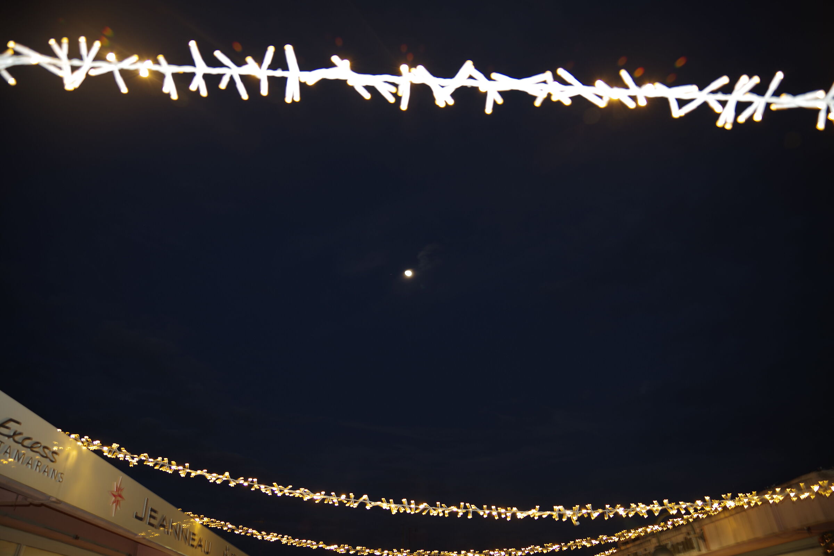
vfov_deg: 53.2
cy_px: 278
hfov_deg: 73.7
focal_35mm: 24
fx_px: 556
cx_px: 417
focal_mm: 24
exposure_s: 1/8
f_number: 2.8
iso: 100
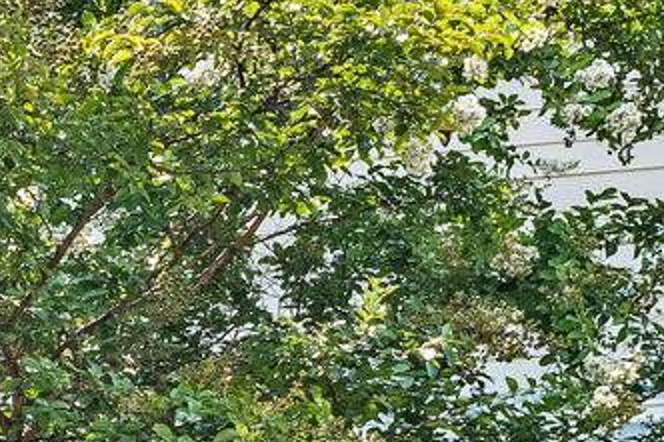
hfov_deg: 11.7
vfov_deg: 9.0
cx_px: -850
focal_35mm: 148
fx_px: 2728
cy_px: 661
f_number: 8
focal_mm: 24
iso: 100
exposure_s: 1/100
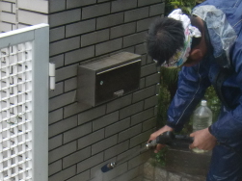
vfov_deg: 14.9
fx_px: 678
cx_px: 92
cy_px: 196
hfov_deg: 20.2
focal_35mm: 97
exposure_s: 1/60
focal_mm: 6.66
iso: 125
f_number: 3.9
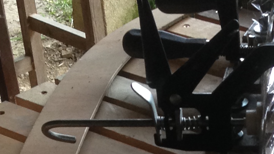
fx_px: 1191
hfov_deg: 12.9
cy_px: 387
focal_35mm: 164
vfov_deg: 6.9
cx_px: 284
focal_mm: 4.12
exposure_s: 1/20
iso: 100
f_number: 2.4
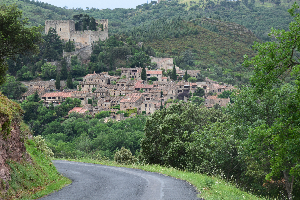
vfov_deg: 10.8
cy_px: 100
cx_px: 150
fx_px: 1062
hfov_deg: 16.1
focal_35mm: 128
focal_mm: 85
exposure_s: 1/200
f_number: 10
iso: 400
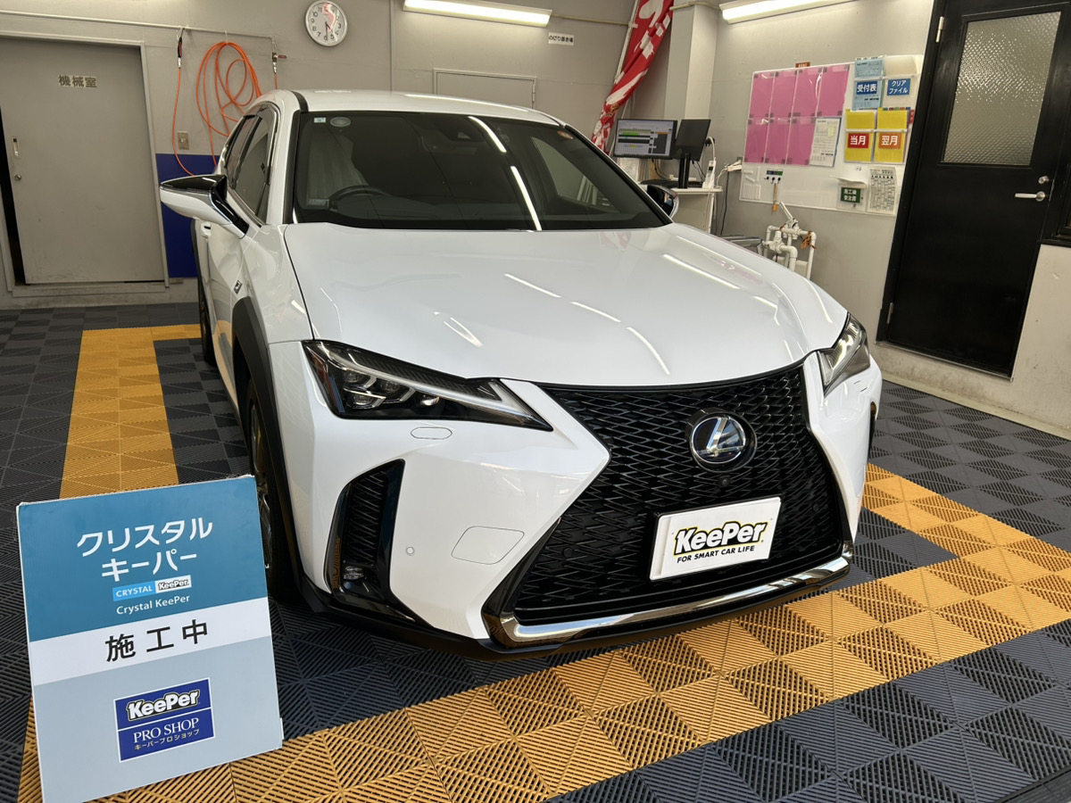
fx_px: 804
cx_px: 536
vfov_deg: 53.1
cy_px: 402
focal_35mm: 26
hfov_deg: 67.3
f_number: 1.5
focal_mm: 5.7
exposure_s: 1/397
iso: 50
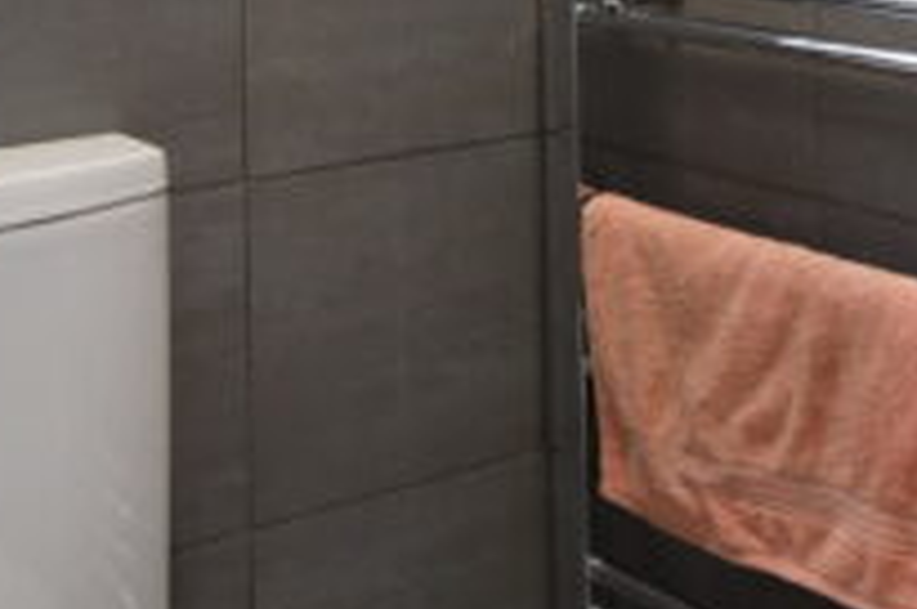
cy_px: -278
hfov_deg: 26.0
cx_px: 863
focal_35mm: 75
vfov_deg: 16.6
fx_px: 1907
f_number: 4.5
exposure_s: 1/13
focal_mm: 10
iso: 560
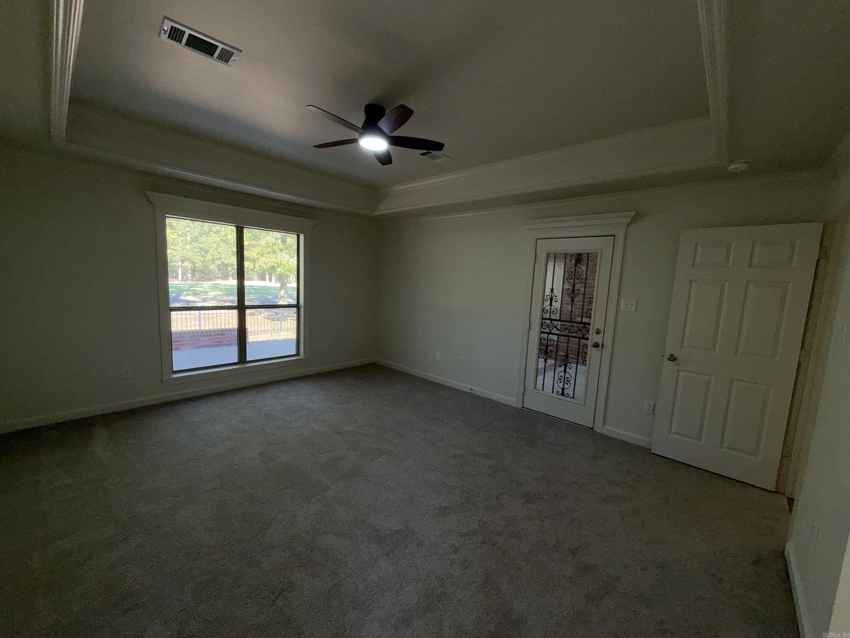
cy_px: 319
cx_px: 425
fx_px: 344
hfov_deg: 102.1
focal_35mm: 14
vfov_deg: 85.7
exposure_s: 1/121
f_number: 2.2
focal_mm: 2.22
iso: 40
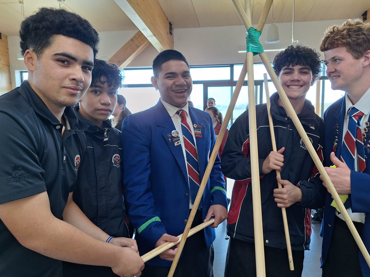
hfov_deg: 67.2
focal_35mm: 26
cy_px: 149
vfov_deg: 53.0
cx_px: 203
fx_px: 278
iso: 64
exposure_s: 1/100
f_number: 1.8
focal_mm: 5.54
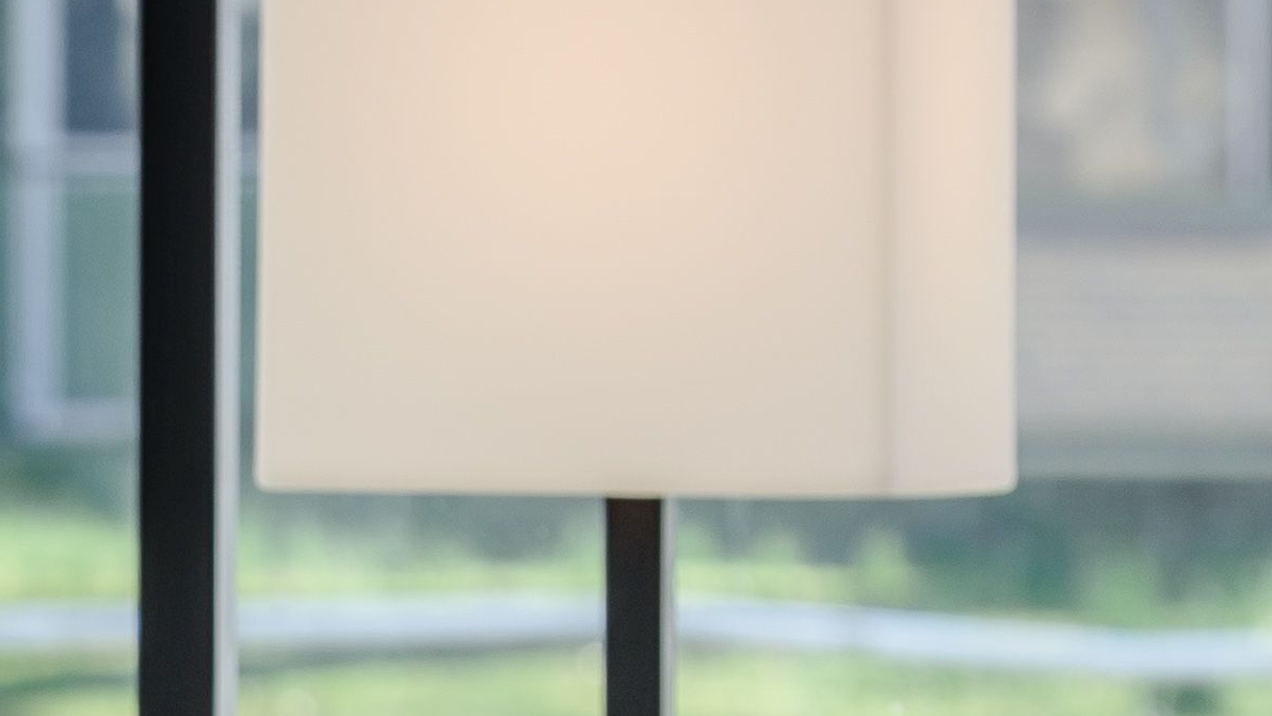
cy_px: 1522
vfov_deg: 1.6
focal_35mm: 740
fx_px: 24958
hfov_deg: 2.9
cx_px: -1607
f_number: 8
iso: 100
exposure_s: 1/15
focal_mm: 140
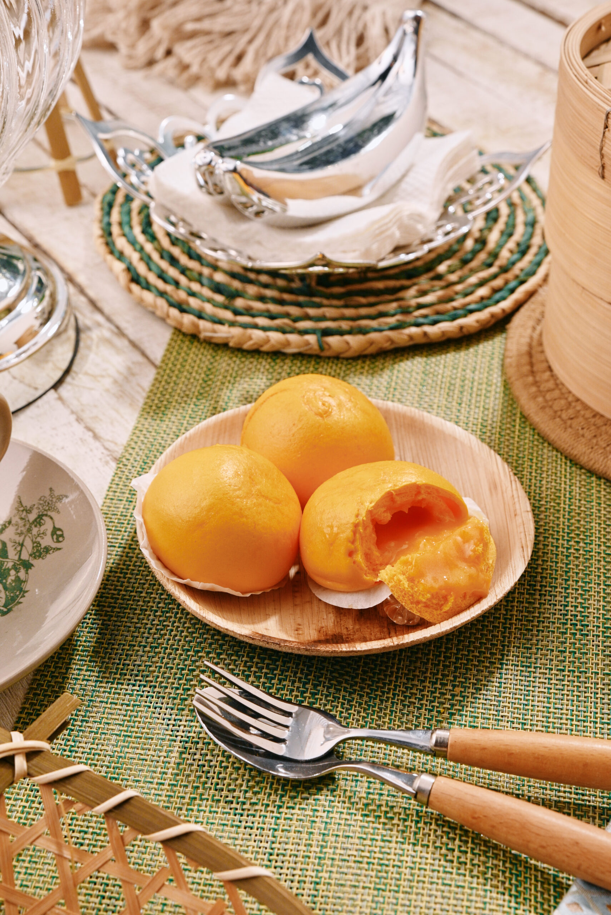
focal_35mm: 70
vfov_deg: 28.8
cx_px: 306
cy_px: 458
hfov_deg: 19.5
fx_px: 1780
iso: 400
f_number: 10
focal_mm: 70
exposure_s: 1/160
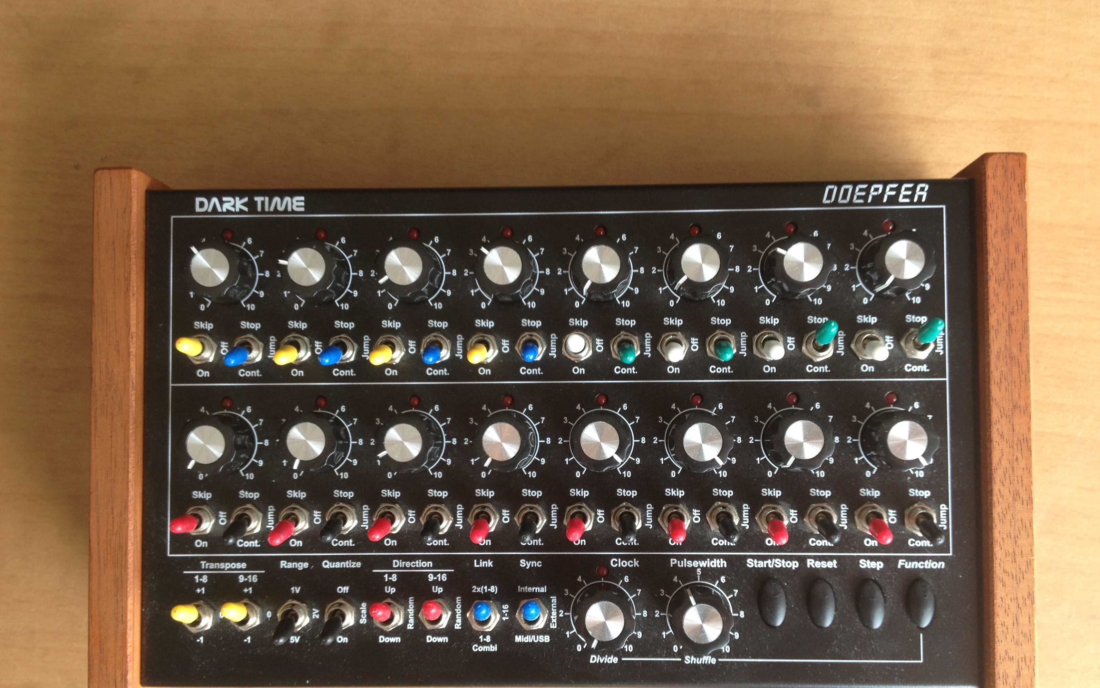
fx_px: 1139
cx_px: 559
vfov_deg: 33.5
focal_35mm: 38
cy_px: 404
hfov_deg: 51.5
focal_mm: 4.28
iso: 50
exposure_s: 1/60
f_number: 2.4
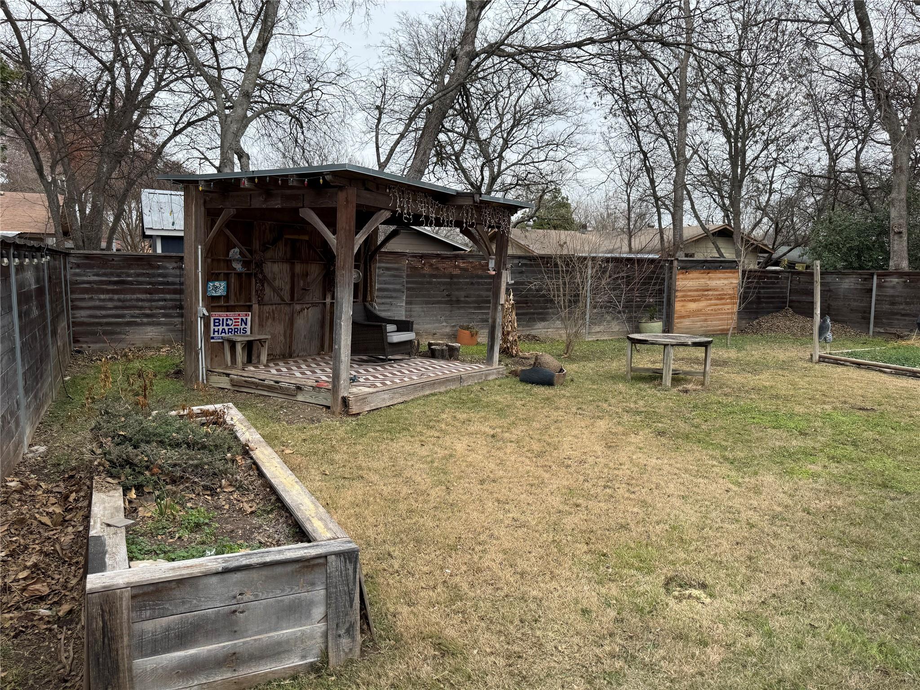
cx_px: 460
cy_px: 345
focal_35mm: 24
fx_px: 638
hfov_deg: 71.6
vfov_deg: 56.8
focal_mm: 6.76
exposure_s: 1/1395
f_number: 1.78
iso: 80
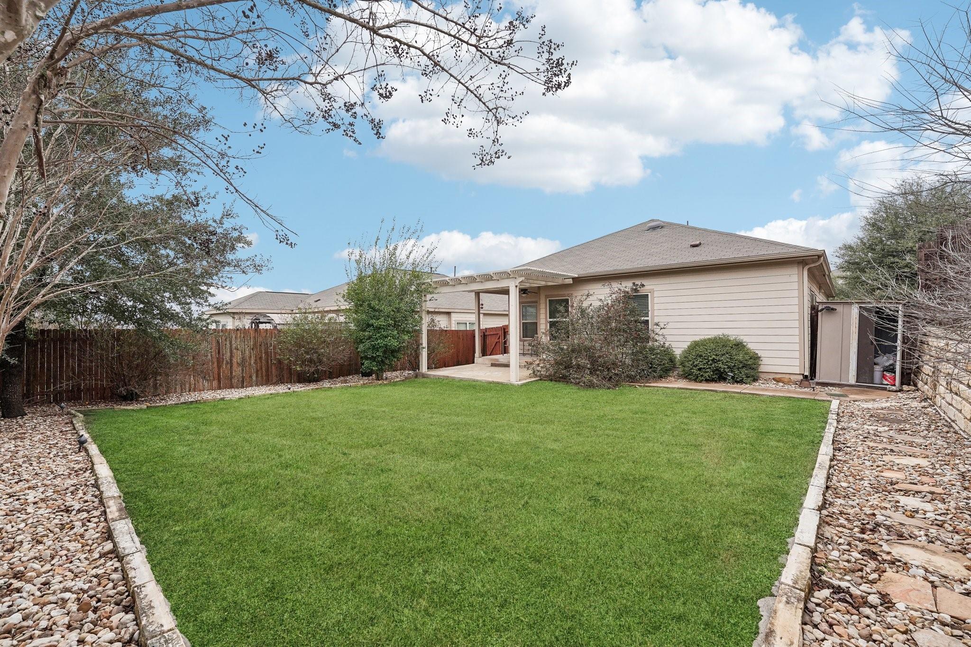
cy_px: 324
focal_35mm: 14
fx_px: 378
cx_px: 486
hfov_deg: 104.3
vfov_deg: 81.2
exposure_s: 1/320
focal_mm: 14
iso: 400
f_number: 8
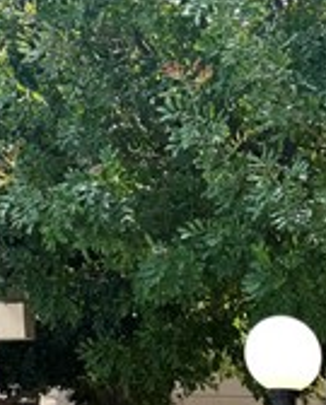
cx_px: 548
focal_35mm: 89
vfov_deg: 19.0
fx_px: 1070
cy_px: 598
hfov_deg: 15.4
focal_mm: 6.76
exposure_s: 1/2611
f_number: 1.78
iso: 100
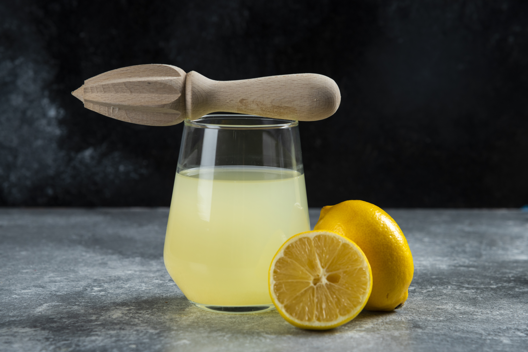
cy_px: 176
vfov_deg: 11.4
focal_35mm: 120
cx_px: 264
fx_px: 1760
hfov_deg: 17.1
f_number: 8
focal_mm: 120
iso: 320
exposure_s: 1/100
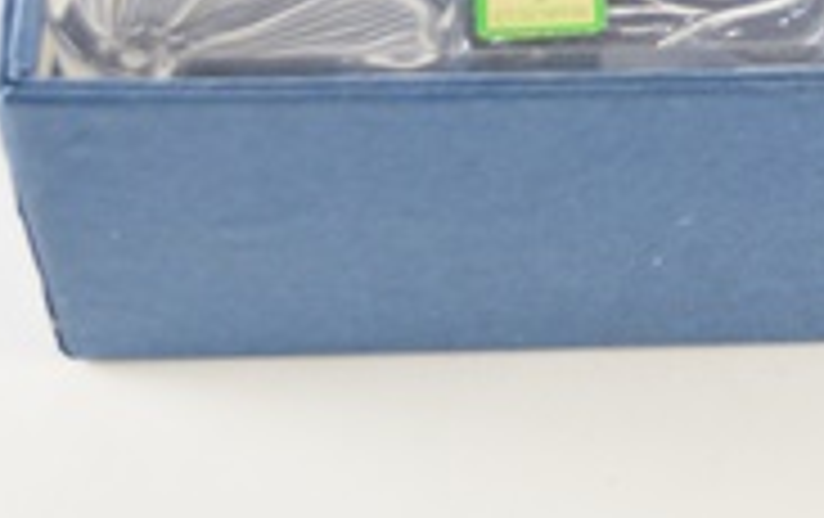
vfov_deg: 8.5
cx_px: 1081
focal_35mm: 150
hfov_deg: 13.4
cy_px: -338
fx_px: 3374
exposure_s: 1/100
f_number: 5
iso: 400
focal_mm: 30
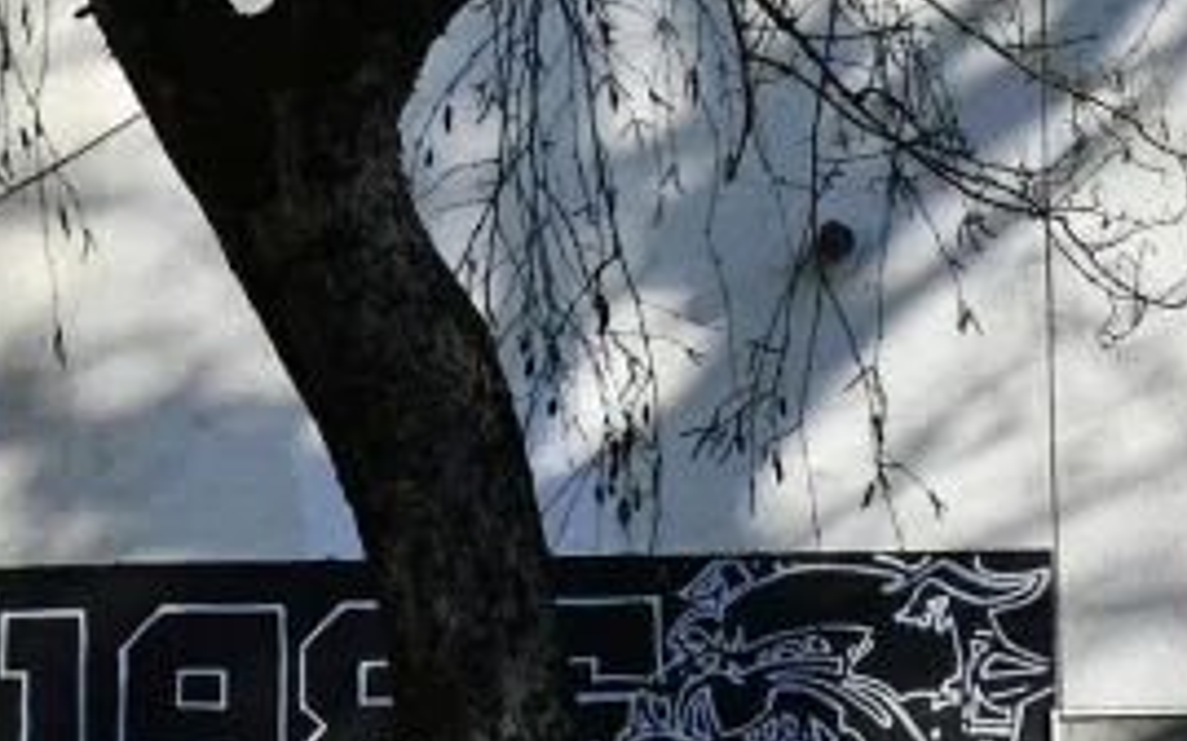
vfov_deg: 3.8
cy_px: 390
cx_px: -397
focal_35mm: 345
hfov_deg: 6.0
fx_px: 11158
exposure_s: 1/2500
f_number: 13
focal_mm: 80
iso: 2500
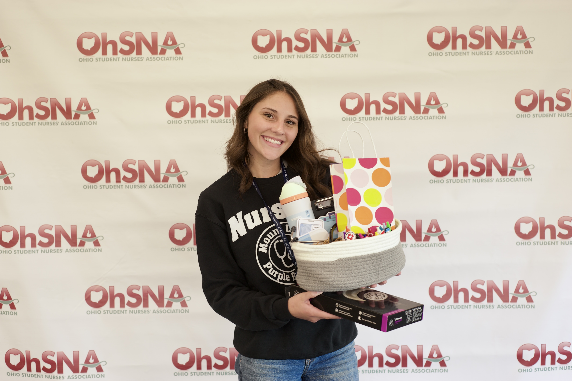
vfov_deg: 27.0
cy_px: 190
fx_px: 794
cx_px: 286
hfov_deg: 39.6
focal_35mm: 50
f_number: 4
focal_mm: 50
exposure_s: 1/15
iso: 250
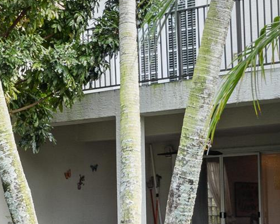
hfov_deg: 16.5
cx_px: 75
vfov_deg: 13.3
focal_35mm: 116
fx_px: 962
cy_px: 133
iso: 100
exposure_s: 1/8
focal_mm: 20
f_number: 8
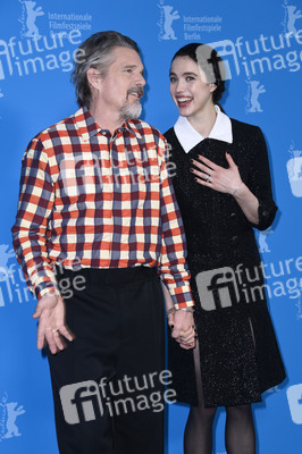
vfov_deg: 23.9
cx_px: 151
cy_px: 227
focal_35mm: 85
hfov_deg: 16.0
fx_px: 1071
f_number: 5.6
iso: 800
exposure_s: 1/200
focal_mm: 85
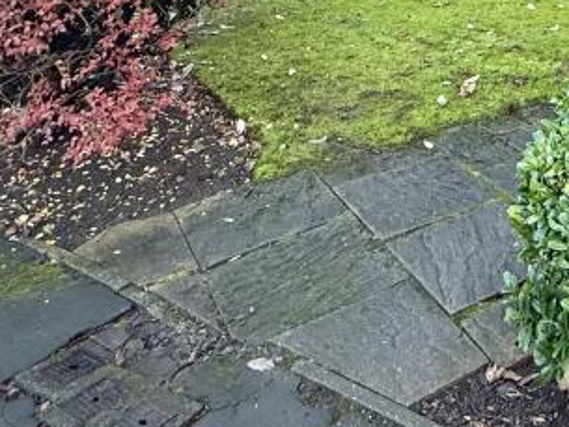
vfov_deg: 24.5
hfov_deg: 34.2
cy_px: -201
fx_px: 773
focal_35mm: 47
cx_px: 645
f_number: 2.2
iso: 125
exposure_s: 1/99
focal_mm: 2.22
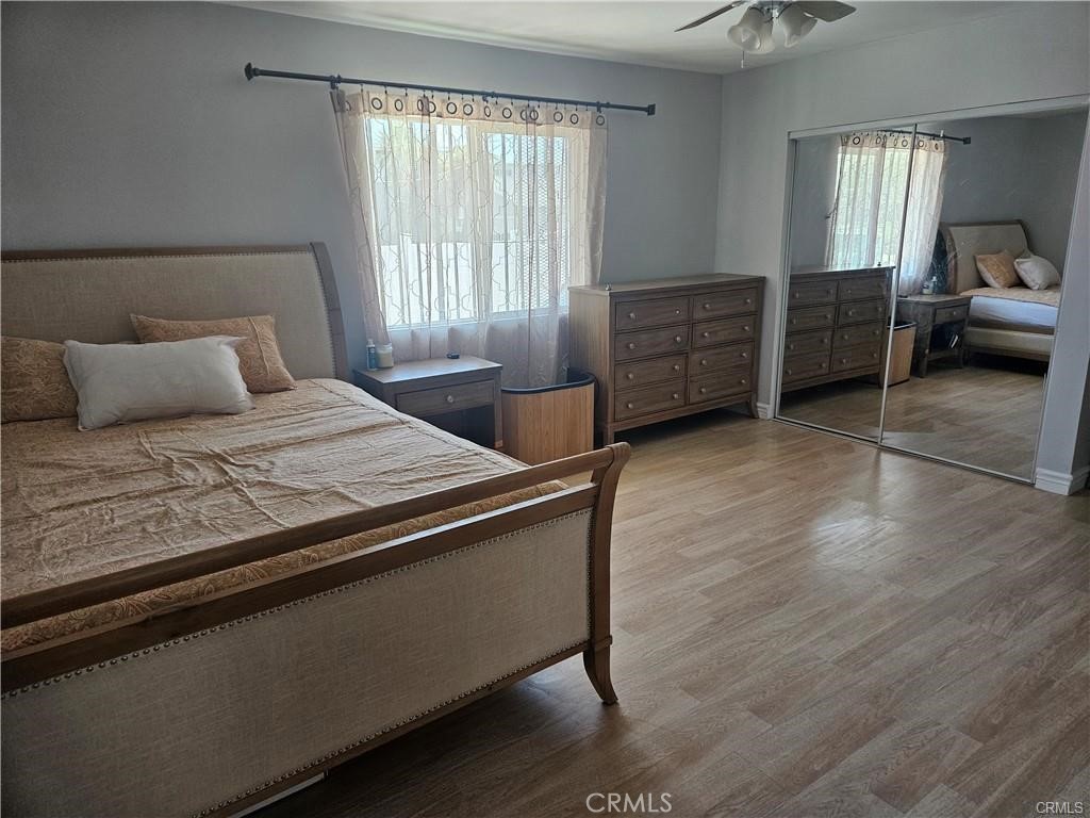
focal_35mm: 23
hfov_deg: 73.9
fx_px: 724
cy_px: 409
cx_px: 545
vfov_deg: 58.9
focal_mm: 5.4
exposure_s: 1/120
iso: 250
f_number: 1.8
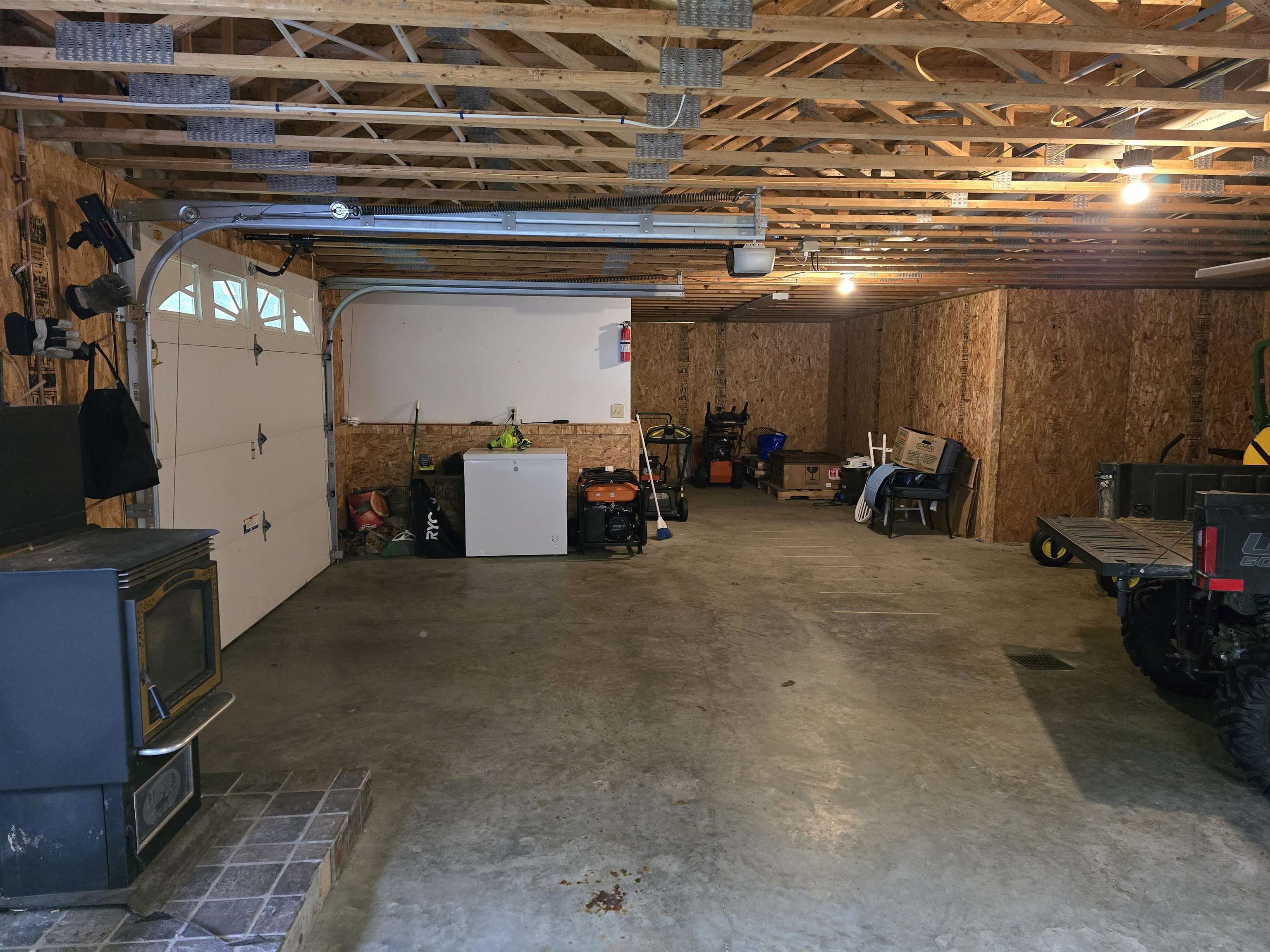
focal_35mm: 23
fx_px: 844
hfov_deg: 73.9
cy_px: 476
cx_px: 635
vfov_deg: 58.9
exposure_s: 1/60
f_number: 1.7
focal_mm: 6.3
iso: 1600
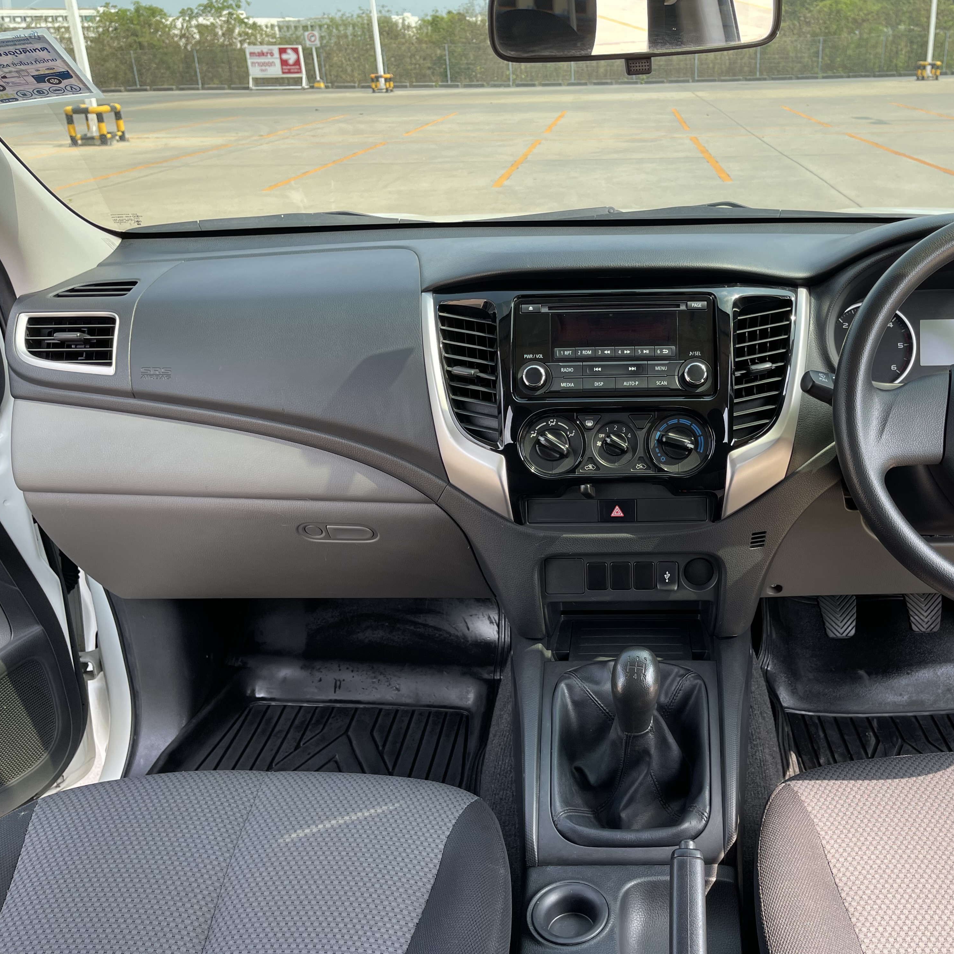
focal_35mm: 30
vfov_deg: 54.0
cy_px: 475
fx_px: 935
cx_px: 635
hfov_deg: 53.0
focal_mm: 5.1
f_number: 1.6
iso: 32
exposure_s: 1/319
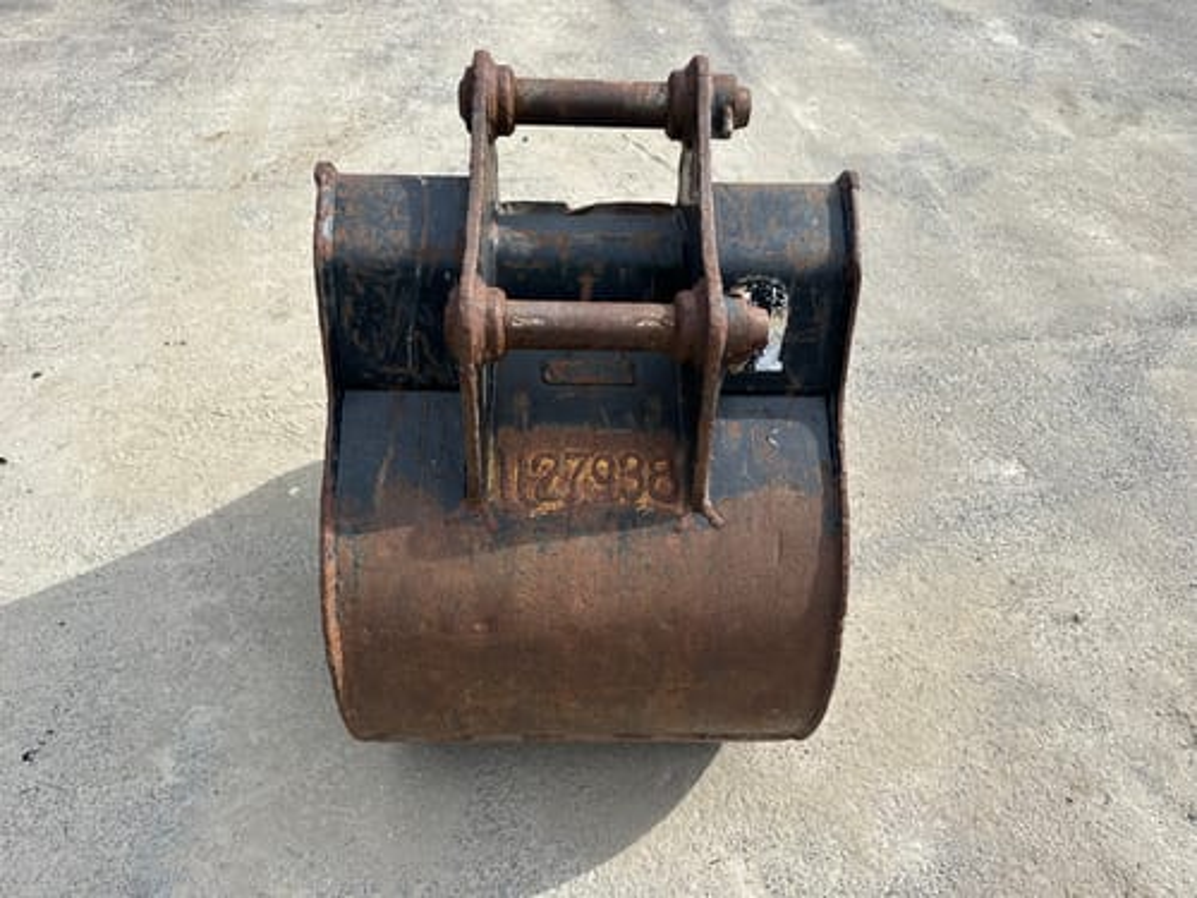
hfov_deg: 71.6
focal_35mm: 24
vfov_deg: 56.8
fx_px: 830
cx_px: 598
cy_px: 449
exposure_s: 1/3597
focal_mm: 6.86
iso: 80
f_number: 1.78
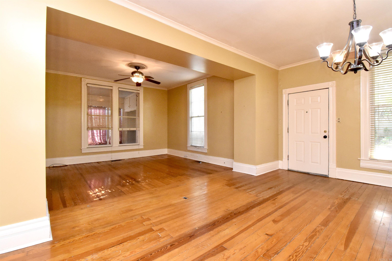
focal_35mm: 15
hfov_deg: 100.4
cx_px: 196
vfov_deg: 77.3
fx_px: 163
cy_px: 130
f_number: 10
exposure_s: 1/40
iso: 3600
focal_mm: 10
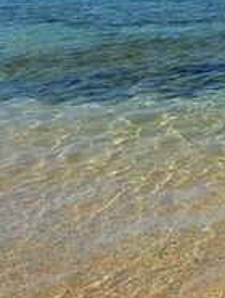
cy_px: 61
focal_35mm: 92
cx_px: 323
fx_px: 795
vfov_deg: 21.0
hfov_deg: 15.1
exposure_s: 1/1000
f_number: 8
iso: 160
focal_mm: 21
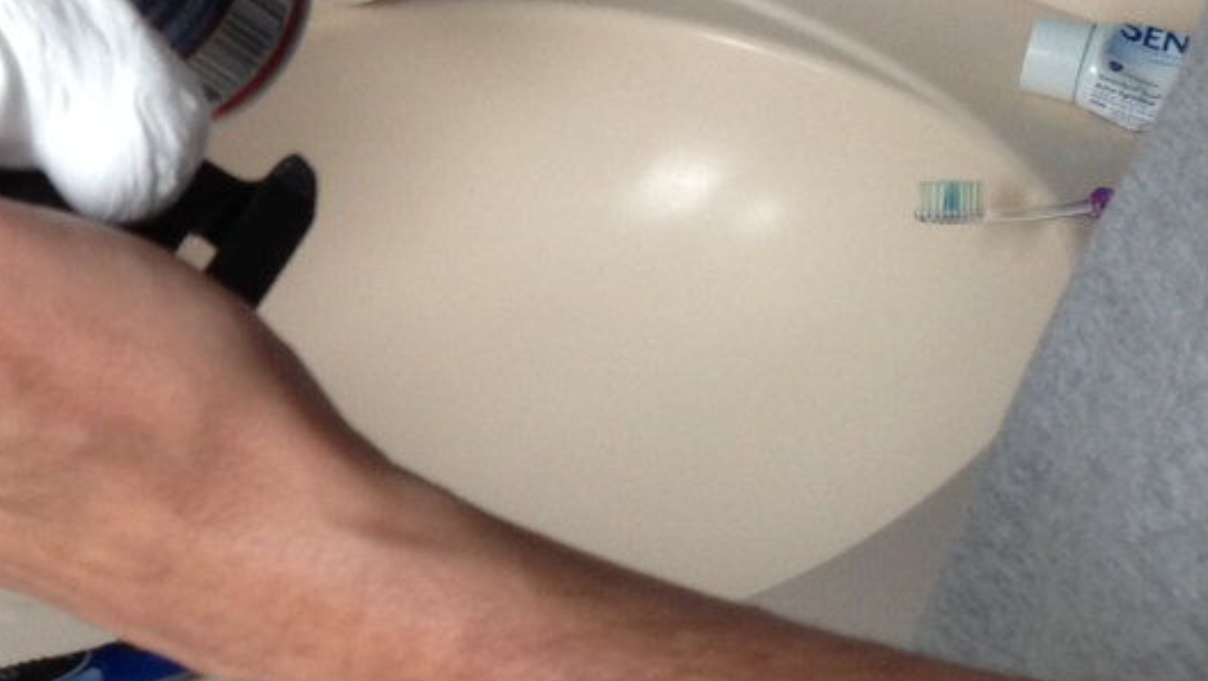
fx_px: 3781
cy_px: 147
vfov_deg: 10.3
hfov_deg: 17.1
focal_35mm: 118
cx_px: -346
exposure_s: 1/60
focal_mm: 4.28
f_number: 2.4
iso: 50
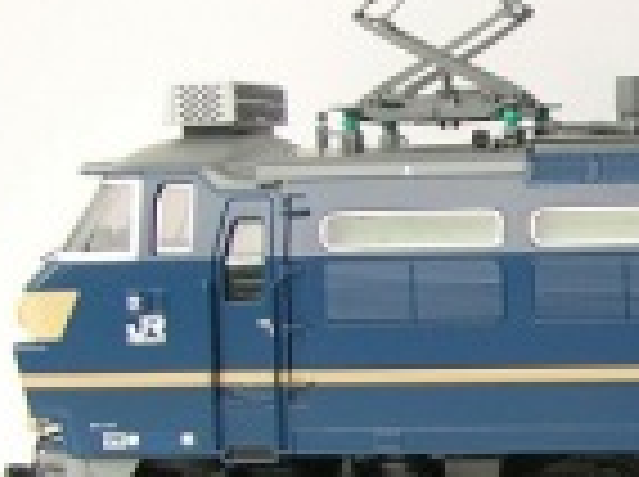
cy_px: 324
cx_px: 1058
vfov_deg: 12.0
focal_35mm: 123
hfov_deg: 14.6
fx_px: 2267
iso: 50
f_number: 2.8
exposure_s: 1/18.6
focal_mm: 5.8
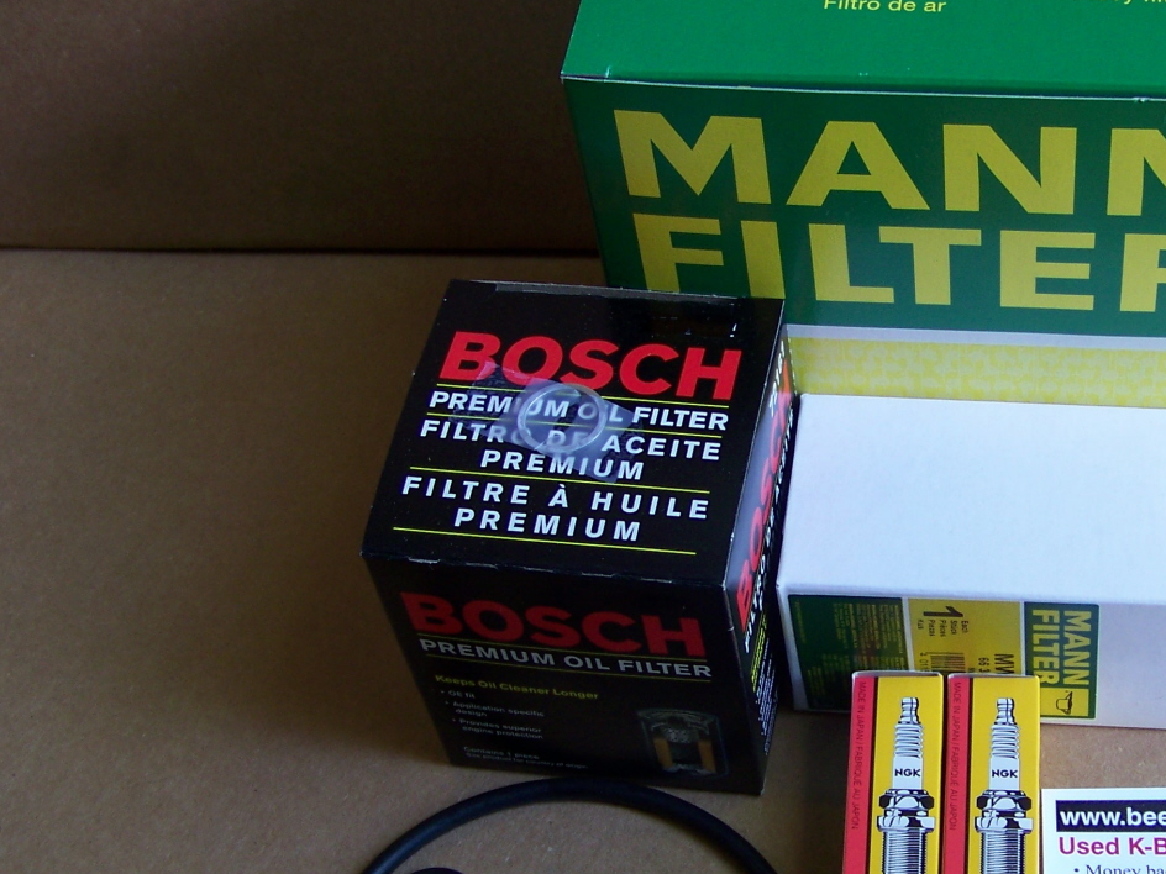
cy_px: 544
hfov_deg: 31.3
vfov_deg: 24.0
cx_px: 840
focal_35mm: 61
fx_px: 2055
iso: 64
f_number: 2.8
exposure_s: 1/15
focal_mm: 5.85
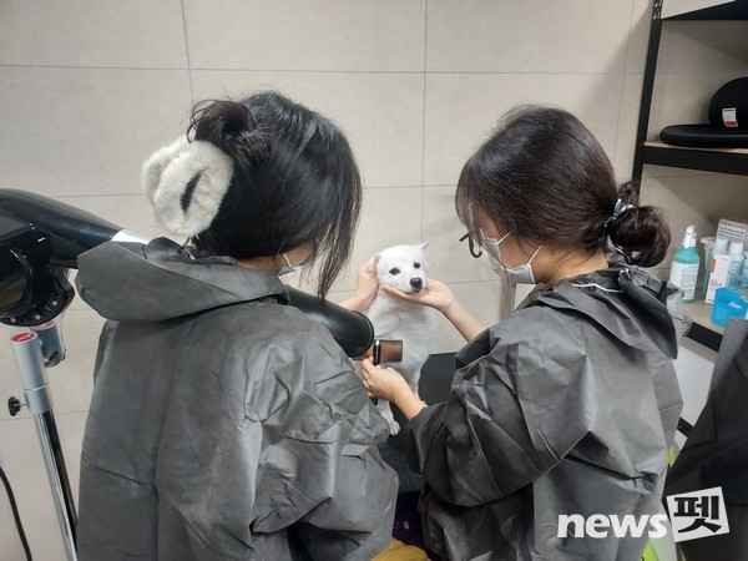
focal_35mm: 24
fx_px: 519
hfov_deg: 71.6
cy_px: 280
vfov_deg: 56.8
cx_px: 374
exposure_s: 1/60
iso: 200
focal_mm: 4.6
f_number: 1.8
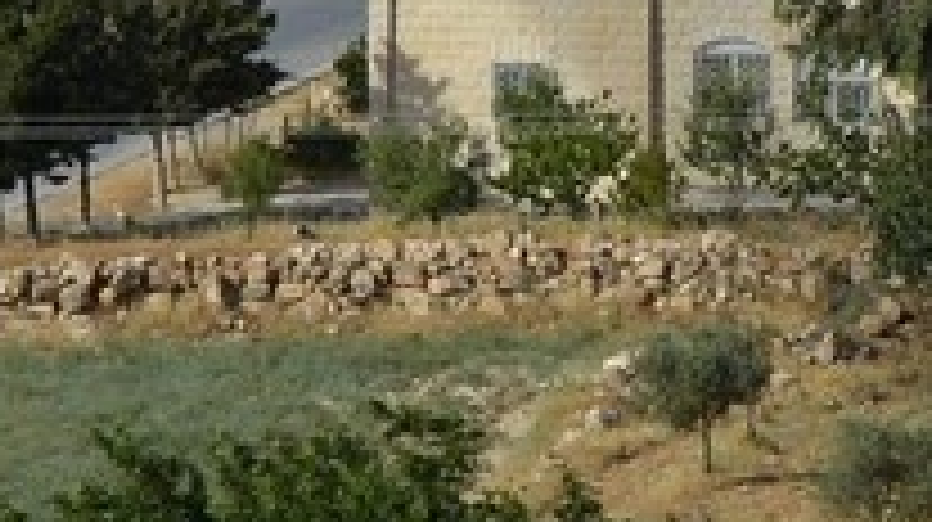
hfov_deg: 2.7
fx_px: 19999
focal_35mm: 810
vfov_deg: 1.5
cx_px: 1972
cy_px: -1152
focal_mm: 100
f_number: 13
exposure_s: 1/640
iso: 400
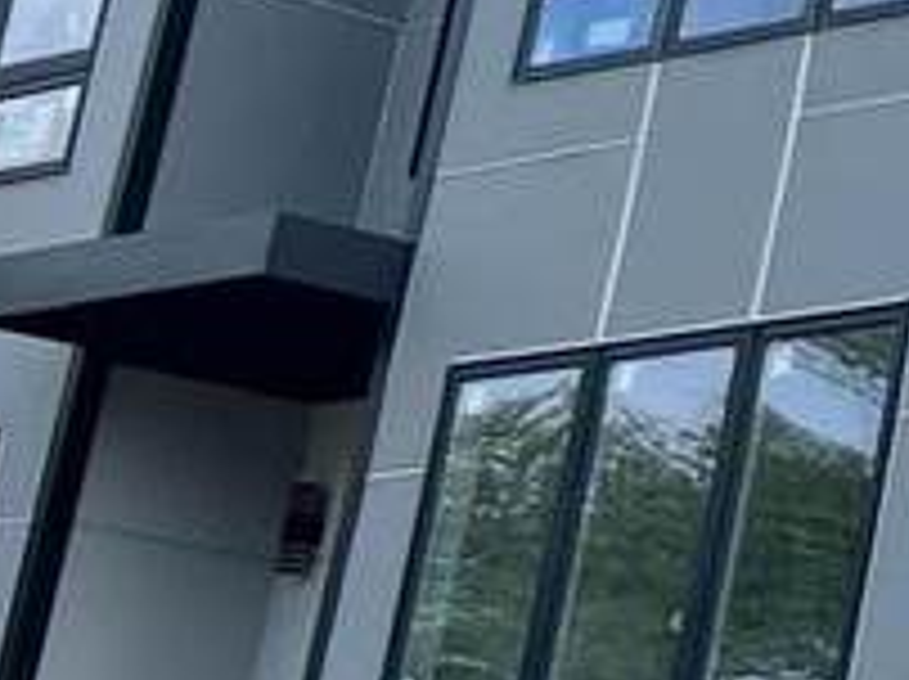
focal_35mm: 165
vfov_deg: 8.9
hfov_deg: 9.3
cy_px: 50
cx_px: 2786
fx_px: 4328
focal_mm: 5.7
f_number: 1.5
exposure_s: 1/1934
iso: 50
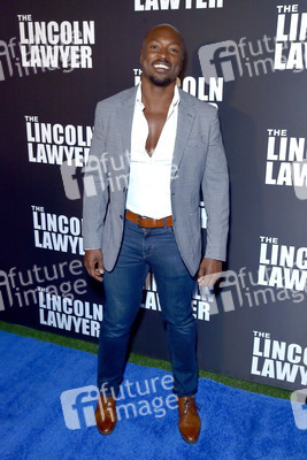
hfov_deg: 41.1
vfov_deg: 58.7
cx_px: 154
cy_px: 230
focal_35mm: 32
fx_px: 409
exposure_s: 1/200
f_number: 6.3
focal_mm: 32
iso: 640
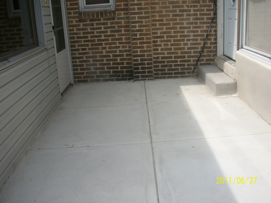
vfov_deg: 40.7
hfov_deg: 52.6
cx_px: 136
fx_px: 274
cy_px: 102
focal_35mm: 35
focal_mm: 6.3
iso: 80
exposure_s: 1/320
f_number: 5.6
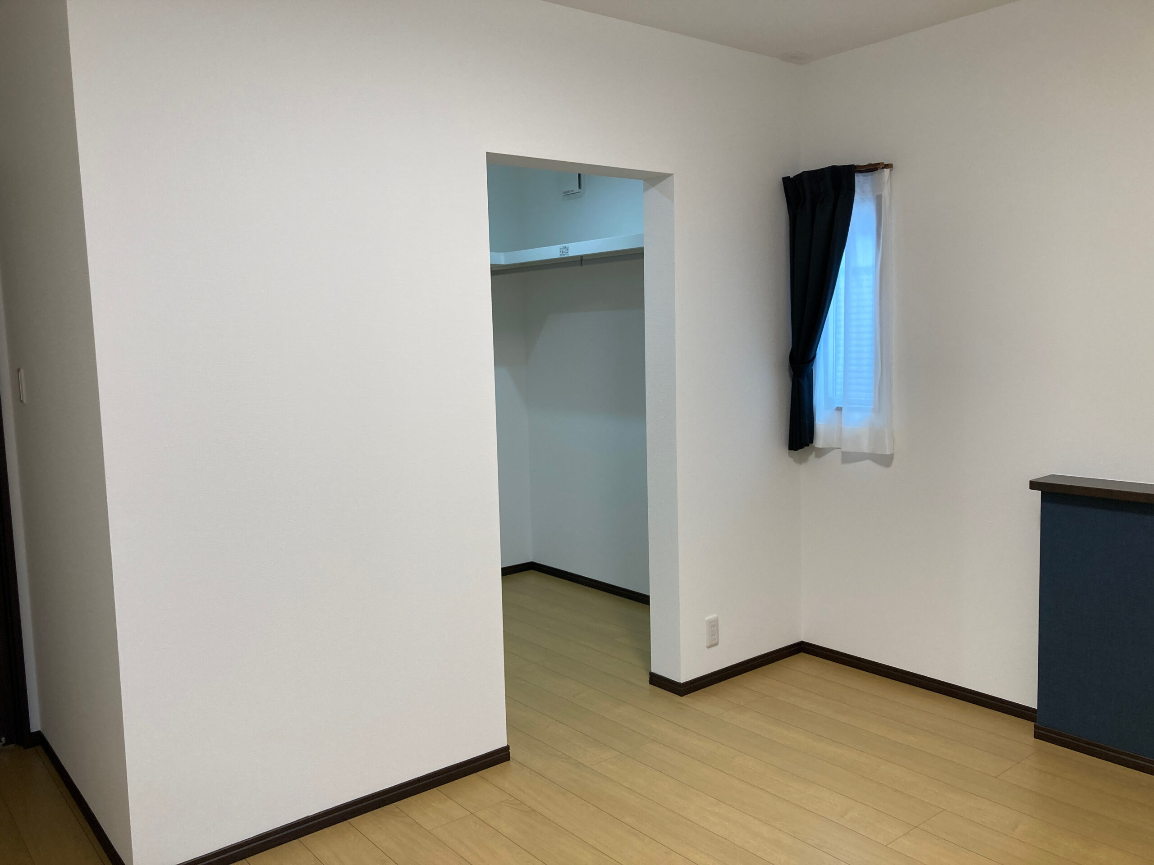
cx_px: 577
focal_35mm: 28
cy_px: 432
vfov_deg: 49.7
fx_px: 933
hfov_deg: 63.4
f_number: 1.8
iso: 50
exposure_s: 1/60
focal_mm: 3.99
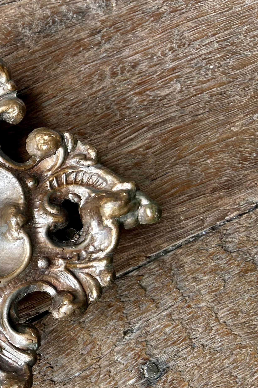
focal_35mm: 59
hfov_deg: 19.2
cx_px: -163
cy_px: 229
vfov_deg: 33.8
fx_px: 634
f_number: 1.5
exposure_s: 1/121
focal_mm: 5.7
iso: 80
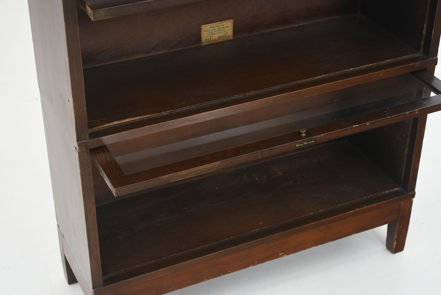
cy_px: 148
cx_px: 220
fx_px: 772
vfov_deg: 21.6
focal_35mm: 63
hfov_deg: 31.9
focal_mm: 42
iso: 200
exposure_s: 1/125
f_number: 6.3
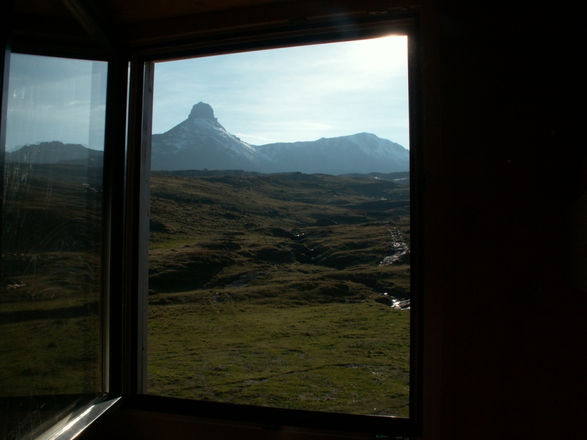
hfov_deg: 52.6
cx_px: 294
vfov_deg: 40.7
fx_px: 594
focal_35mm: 35
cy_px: 220
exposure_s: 1/400
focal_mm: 5.86
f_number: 8
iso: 50
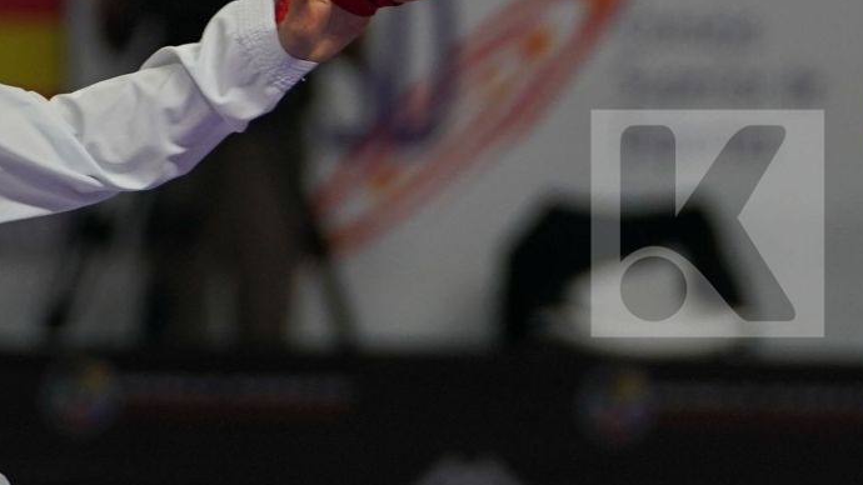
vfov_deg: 1.8
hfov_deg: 3.3
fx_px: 15193
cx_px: 284
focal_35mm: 664
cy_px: 224
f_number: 2.8
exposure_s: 1/1000
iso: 640
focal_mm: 162
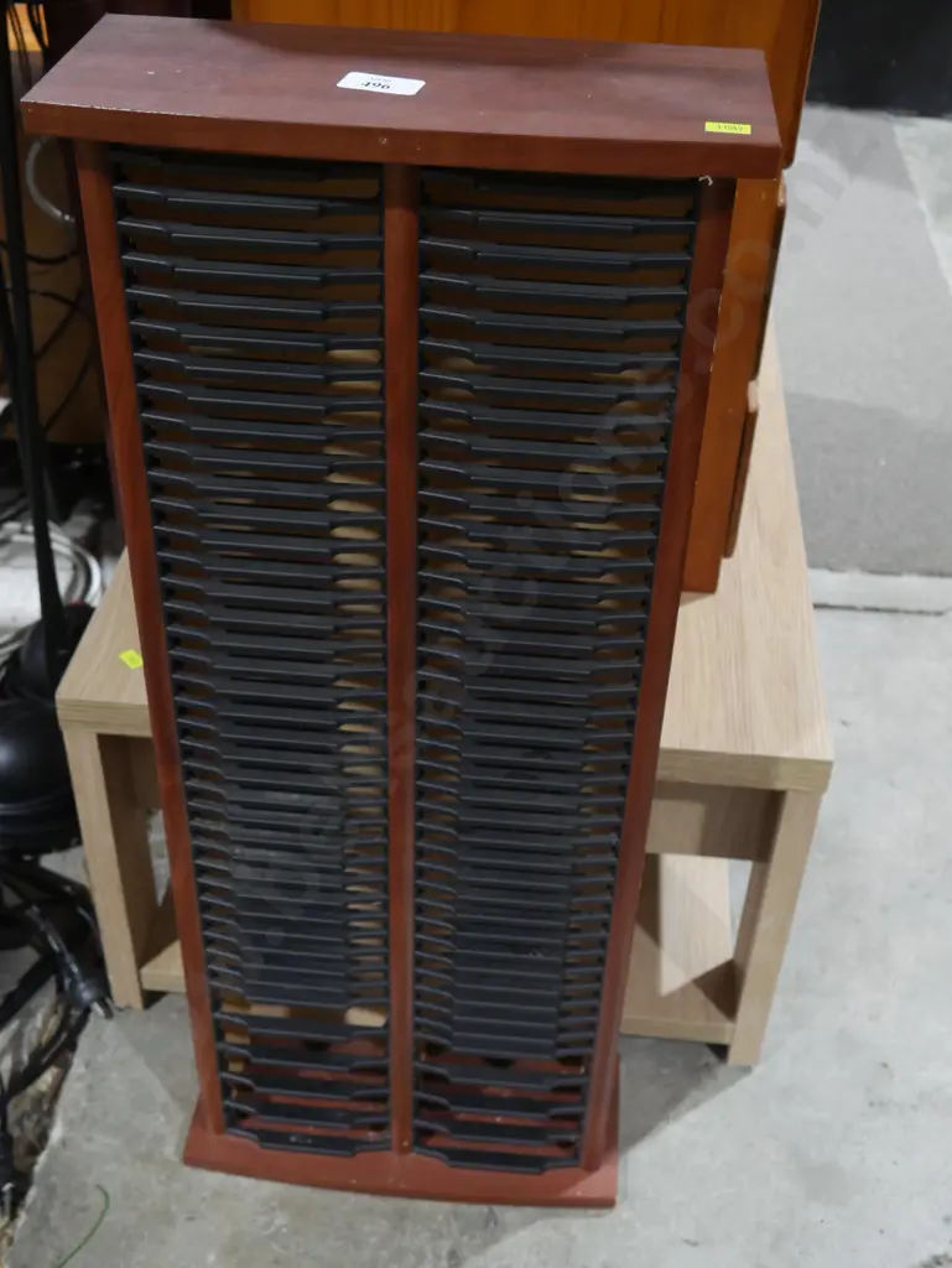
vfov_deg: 44.8
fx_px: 1539
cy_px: 634
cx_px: 476
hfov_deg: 34.4
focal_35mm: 42
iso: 1250
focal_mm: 21
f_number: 4.6
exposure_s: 1/60
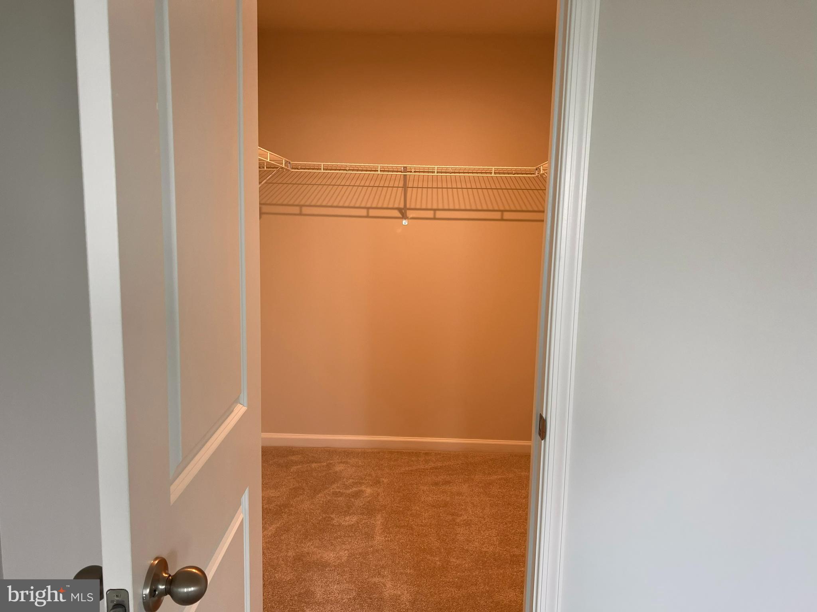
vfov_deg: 53.1
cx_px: 408
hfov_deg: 67.3
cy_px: 306
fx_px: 614
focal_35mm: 26
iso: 64
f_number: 1.5
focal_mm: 5.7
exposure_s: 1/60
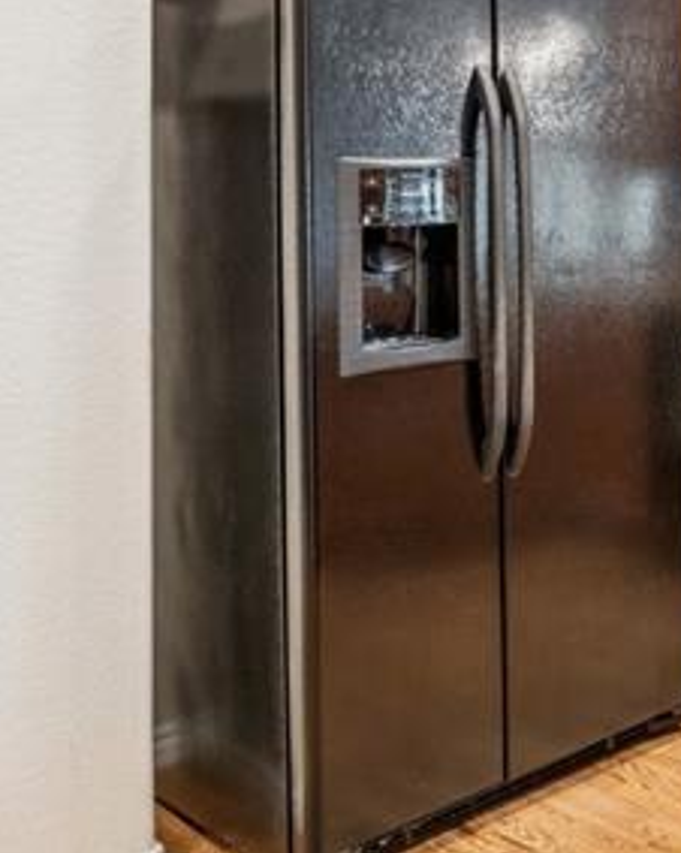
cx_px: 961
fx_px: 1286
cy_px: 151
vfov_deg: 35.3
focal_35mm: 51
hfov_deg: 24.5
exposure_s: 5
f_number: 11
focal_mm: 15
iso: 100
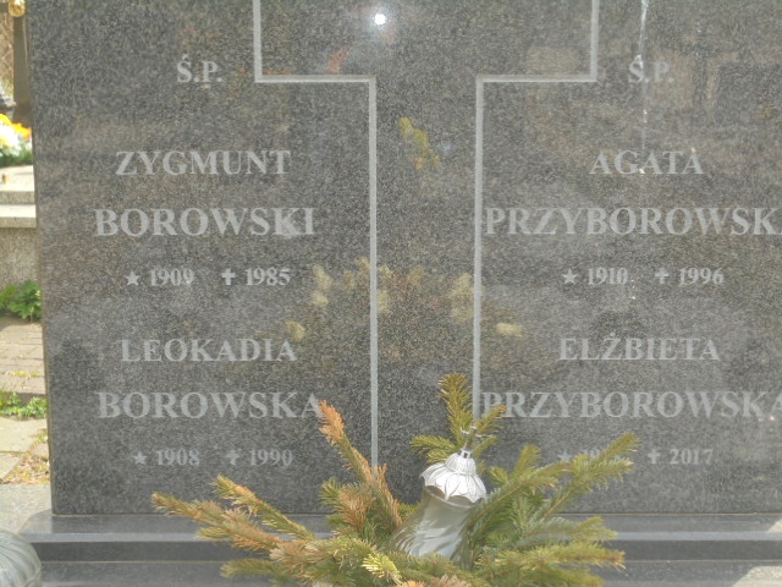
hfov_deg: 34.3
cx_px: 391
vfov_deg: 26.1
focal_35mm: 56
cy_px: 294
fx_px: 1265
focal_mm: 10.1
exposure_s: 1/100
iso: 100
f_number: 5.2
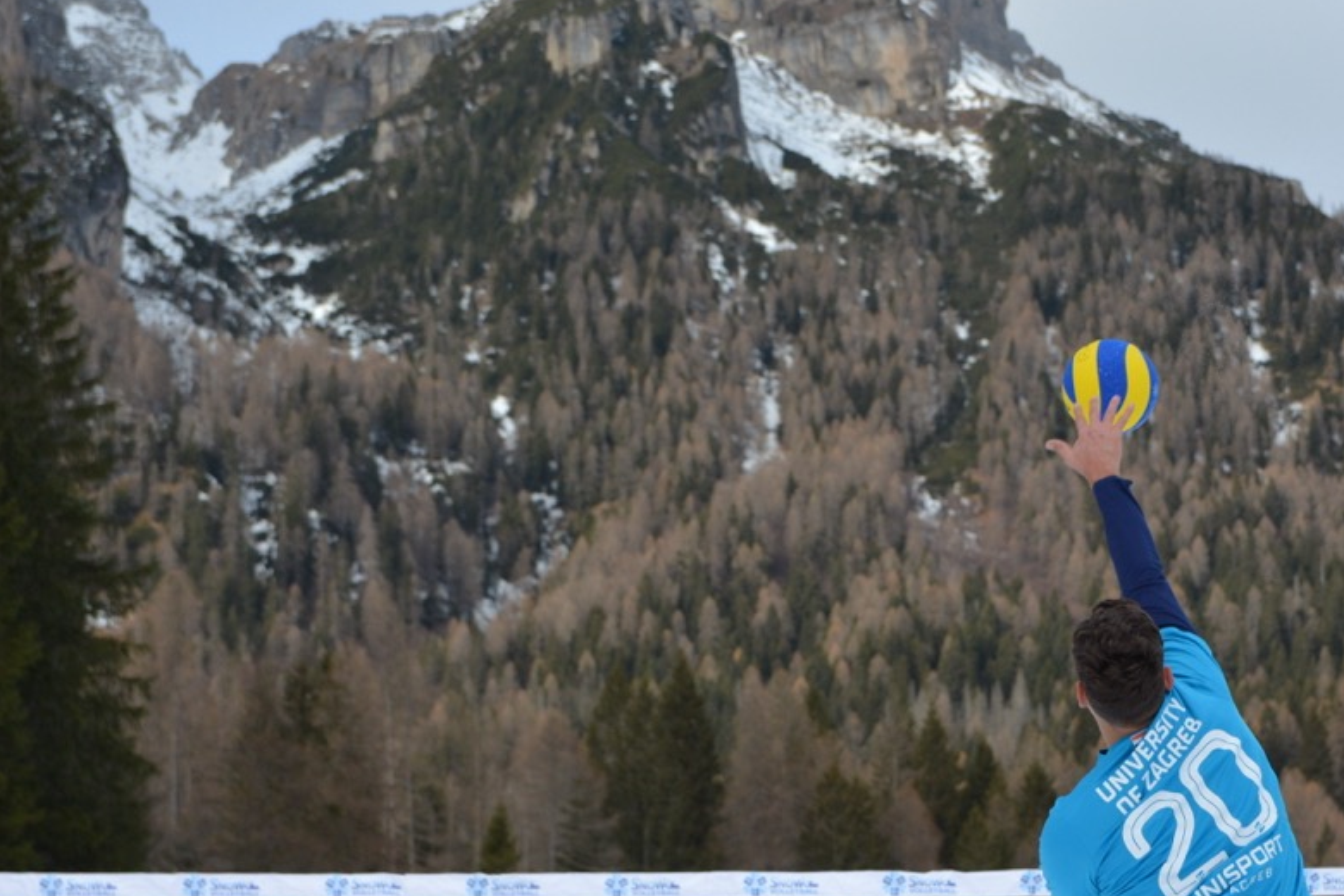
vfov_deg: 11.1
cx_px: 934
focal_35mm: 123
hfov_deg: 16.6
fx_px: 4592
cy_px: 659
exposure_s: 1/1000
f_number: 4.5
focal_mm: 50
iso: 400
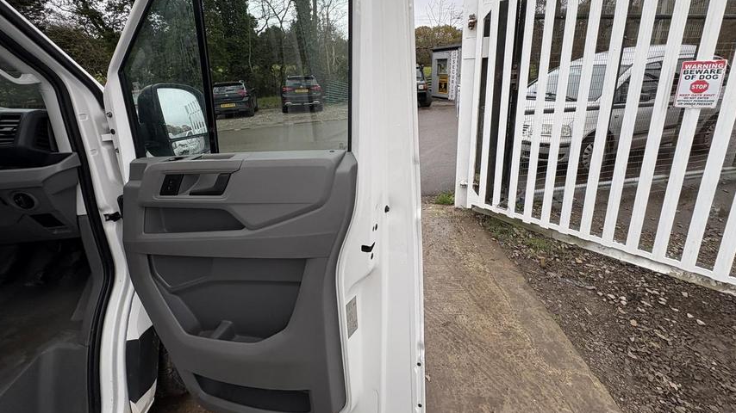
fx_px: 312
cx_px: 352
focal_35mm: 16
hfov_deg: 99.3
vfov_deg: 65.8
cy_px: 149
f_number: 2.2
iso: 40
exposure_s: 1/186
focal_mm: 2.22
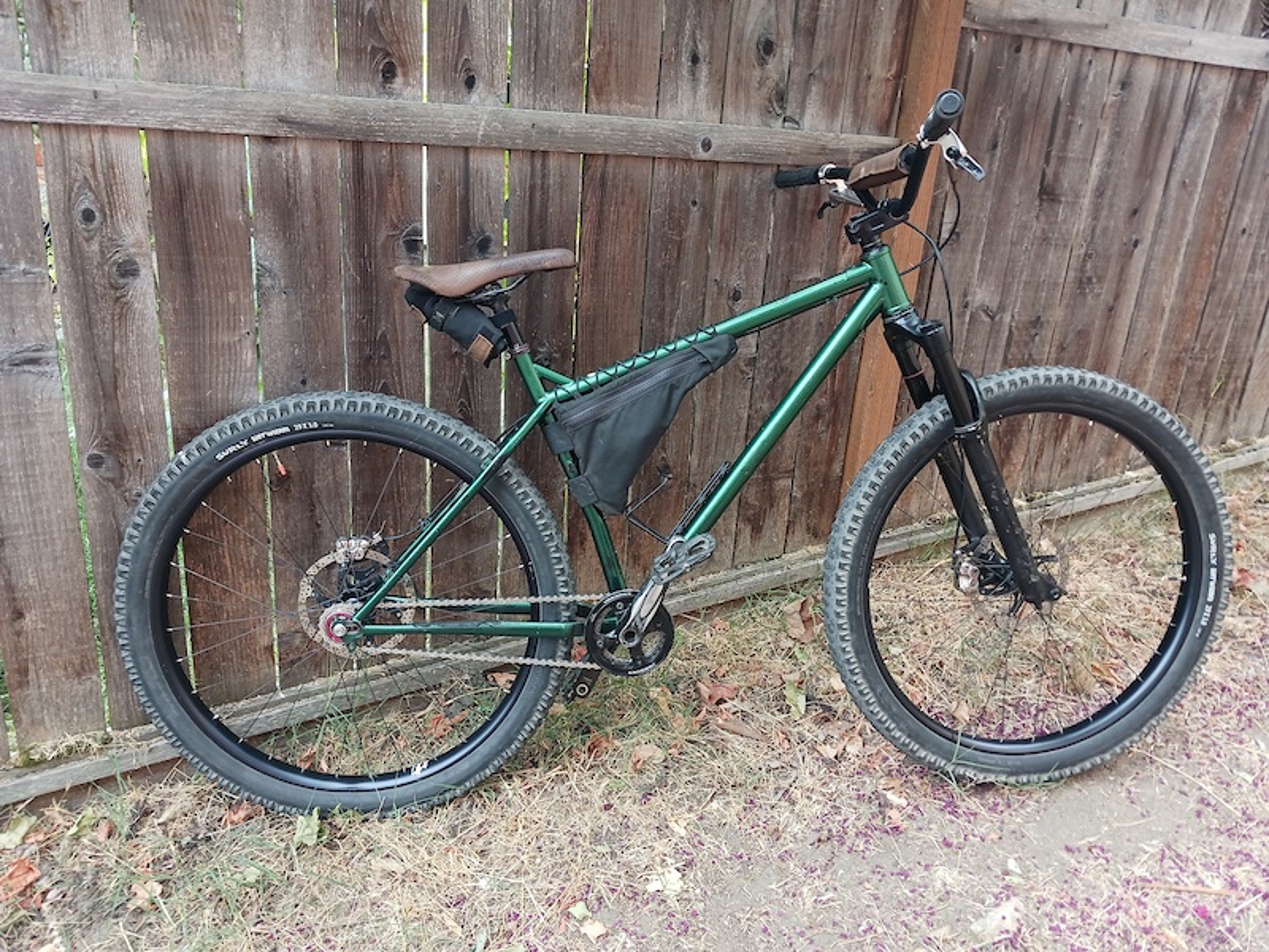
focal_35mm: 27
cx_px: 634
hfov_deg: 65.3
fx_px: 990
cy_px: 476
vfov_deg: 51.4
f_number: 1.8
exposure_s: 1/60
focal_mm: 4
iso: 80
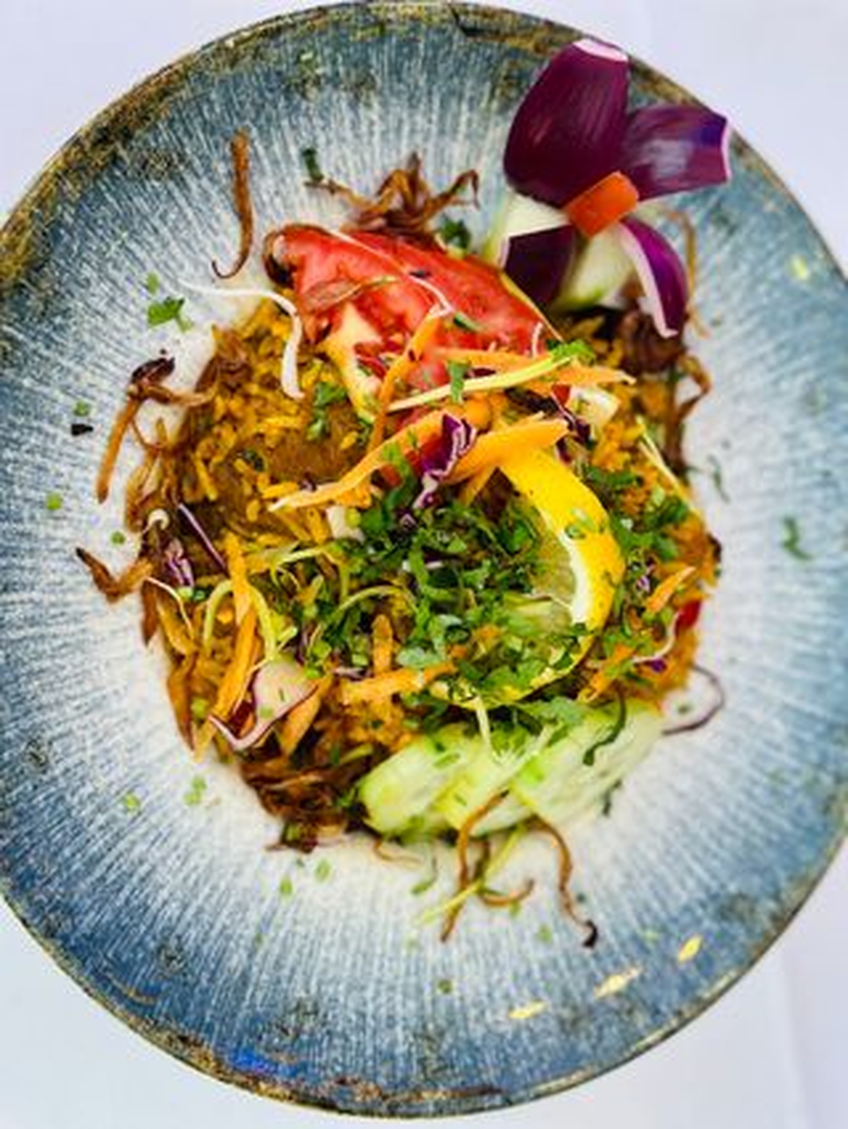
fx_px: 1566
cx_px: 424
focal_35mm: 48
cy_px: 564
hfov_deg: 30.3
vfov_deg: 39.6
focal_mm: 6.86
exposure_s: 1/50
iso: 160
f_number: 1.78
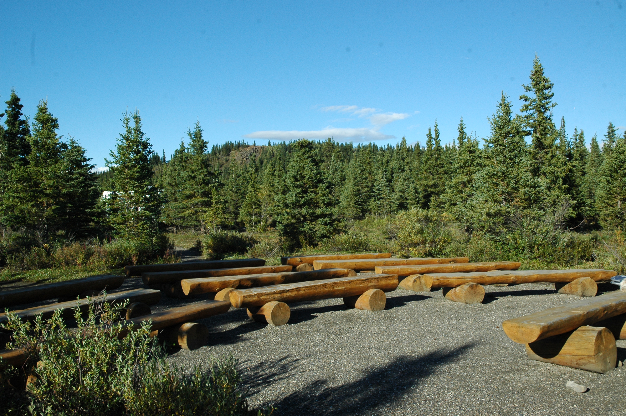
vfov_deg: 36.8
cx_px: 313
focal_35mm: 36
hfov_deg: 53.2
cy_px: 208
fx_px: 625
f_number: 11
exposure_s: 1/350
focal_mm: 24
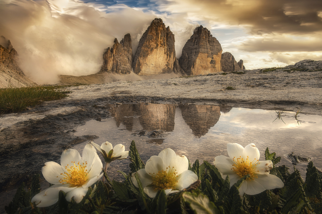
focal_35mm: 20
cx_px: 161
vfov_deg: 61.9
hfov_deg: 84.0
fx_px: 179
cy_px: 107
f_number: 16
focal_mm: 20
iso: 64
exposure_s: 1/25
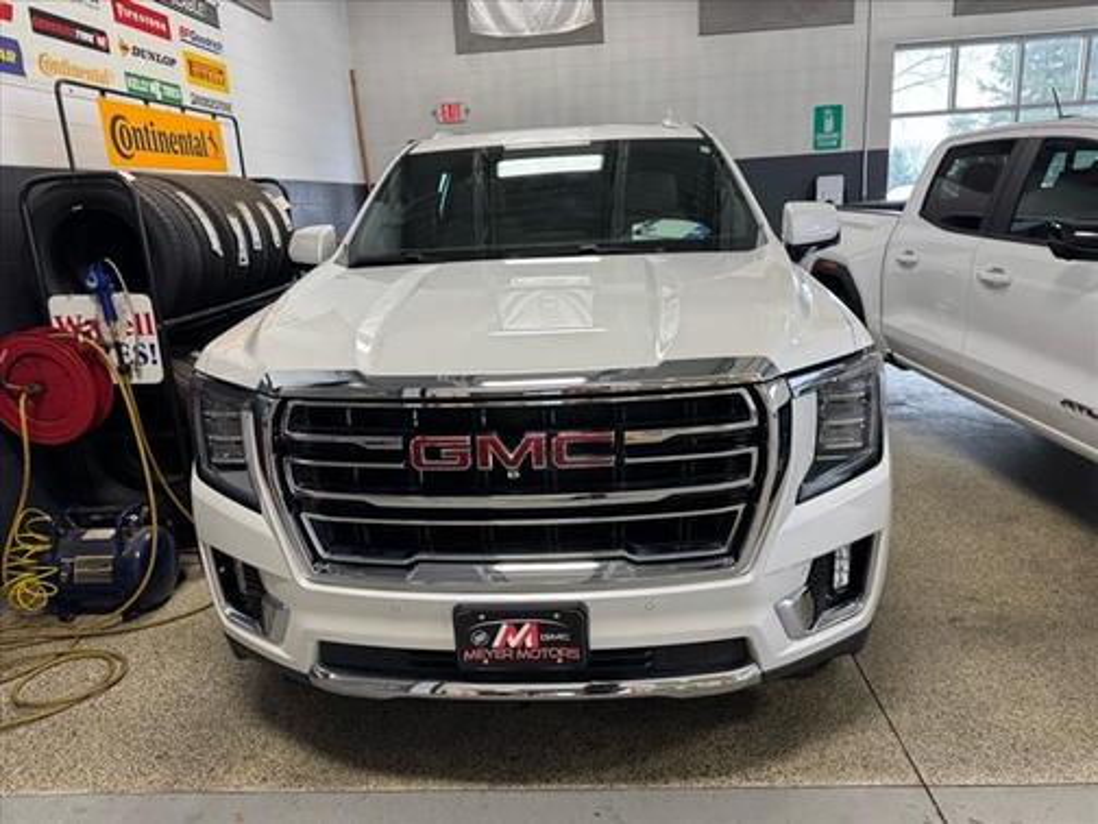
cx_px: 549
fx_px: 761
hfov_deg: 71.6
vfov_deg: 56.8
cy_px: 412
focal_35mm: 24
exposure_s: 1/120
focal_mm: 6.76
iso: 160
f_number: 1.78
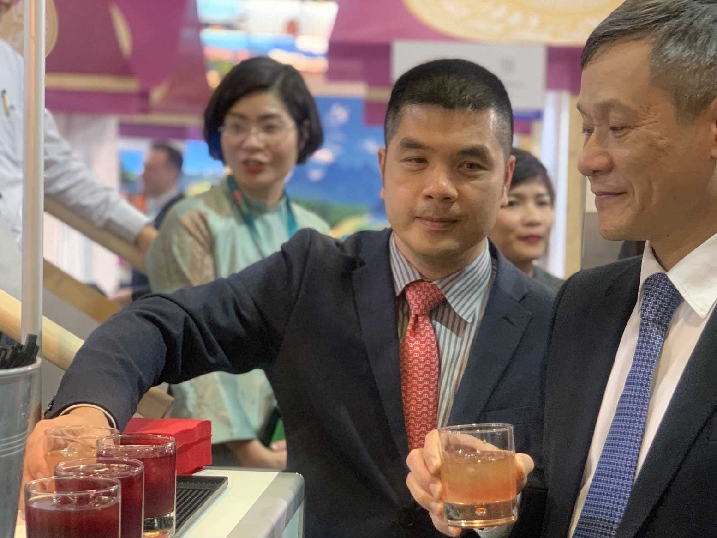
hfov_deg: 28.4
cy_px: 348
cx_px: 460
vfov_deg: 21.5
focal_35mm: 68
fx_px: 1408
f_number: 2.4
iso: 320
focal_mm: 6
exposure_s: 1/50
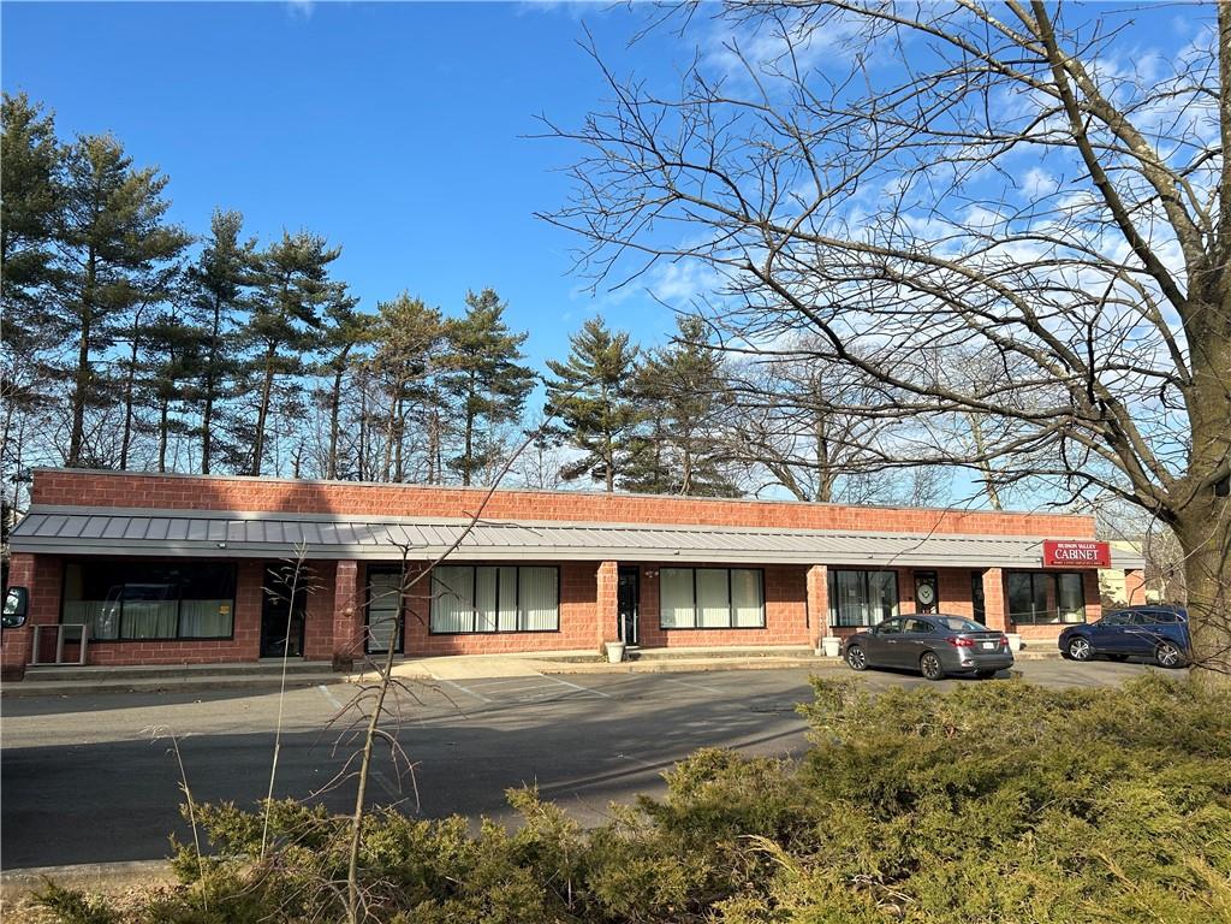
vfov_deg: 53.1
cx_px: 616
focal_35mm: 26
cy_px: 462
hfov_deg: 67.3
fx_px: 925
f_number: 1.5
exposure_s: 1/2762
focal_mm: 5.7
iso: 50
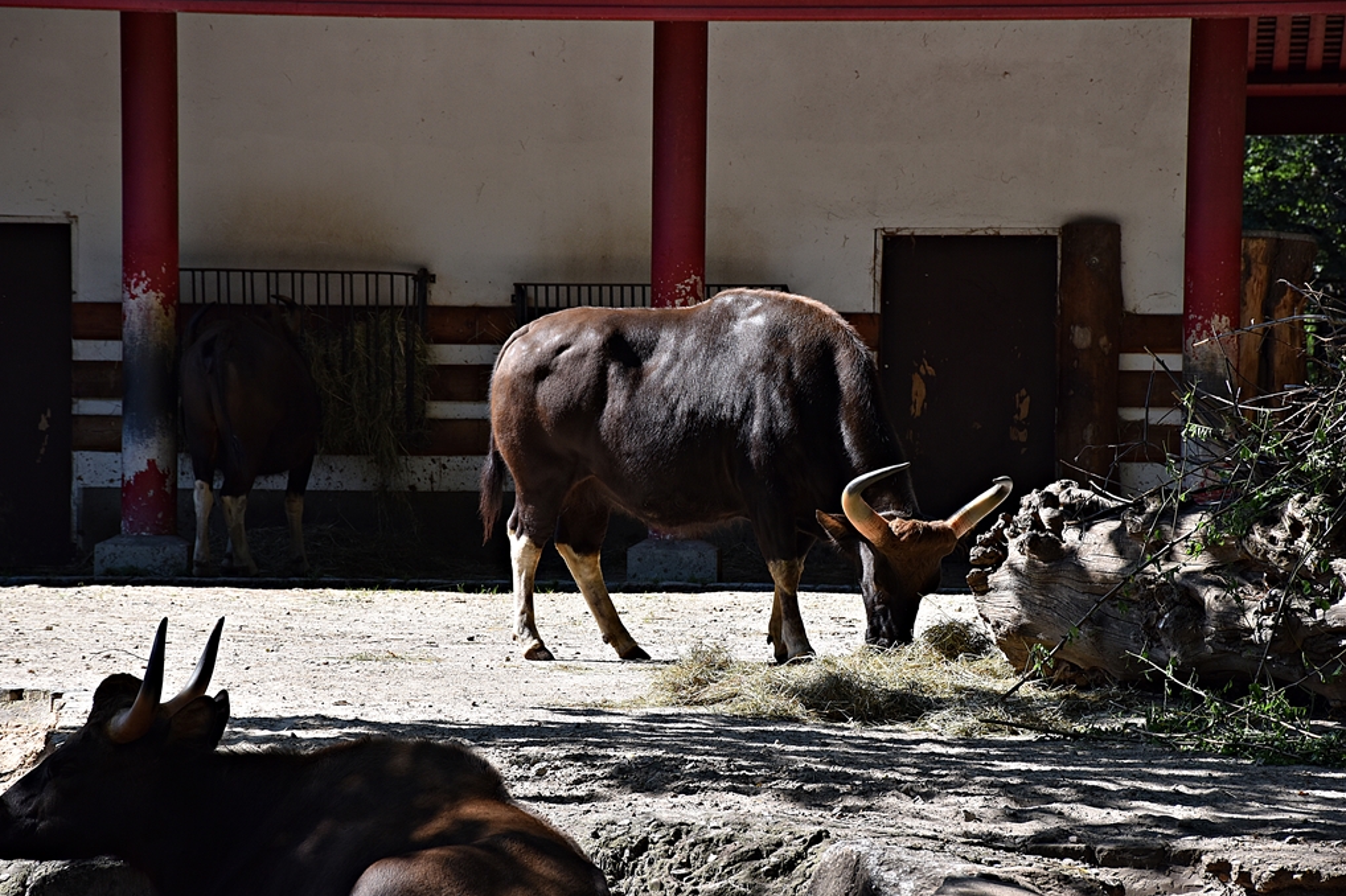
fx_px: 5924
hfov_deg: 13.0
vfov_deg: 8.7
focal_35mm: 159
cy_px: 450
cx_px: 674
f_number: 8
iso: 200
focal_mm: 105
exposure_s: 1/250
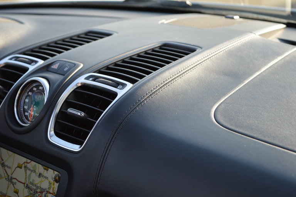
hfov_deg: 28.1
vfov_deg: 18.9
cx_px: 148
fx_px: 592
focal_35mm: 72
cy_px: 98
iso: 180
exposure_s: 1/125
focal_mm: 48
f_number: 5.6
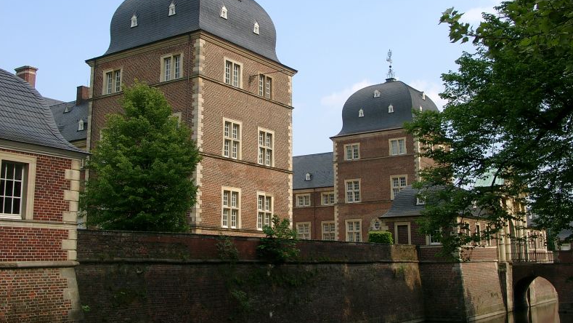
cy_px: 126
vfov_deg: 28.3
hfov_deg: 48.4
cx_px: 283
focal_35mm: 42
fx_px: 638
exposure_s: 1/452
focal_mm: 8.02
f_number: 4
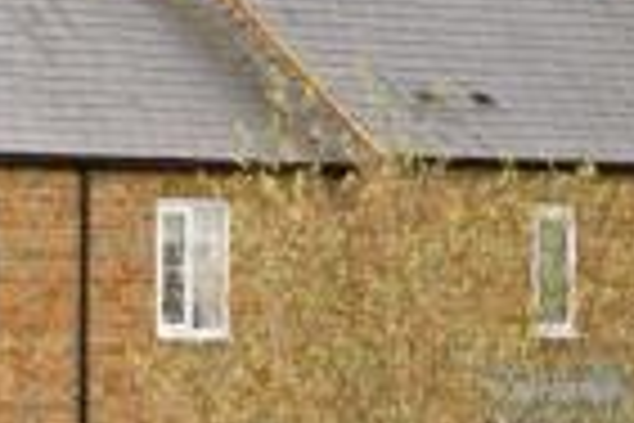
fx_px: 4085
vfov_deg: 5.9
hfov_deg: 8.6
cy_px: 412
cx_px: -456
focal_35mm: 232
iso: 400
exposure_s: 1/6400
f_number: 1.8
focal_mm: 50
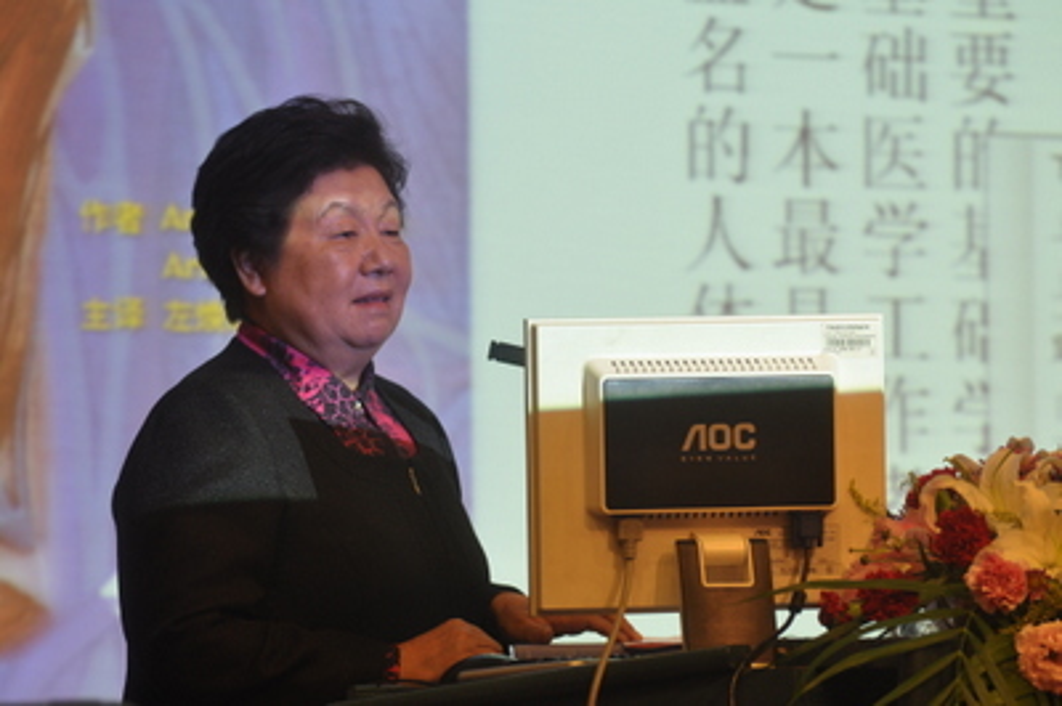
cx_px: 531
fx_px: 5527
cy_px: 353
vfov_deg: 7.3
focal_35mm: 188
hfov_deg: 11.0
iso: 500
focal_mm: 125
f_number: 4.8
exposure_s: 1/50
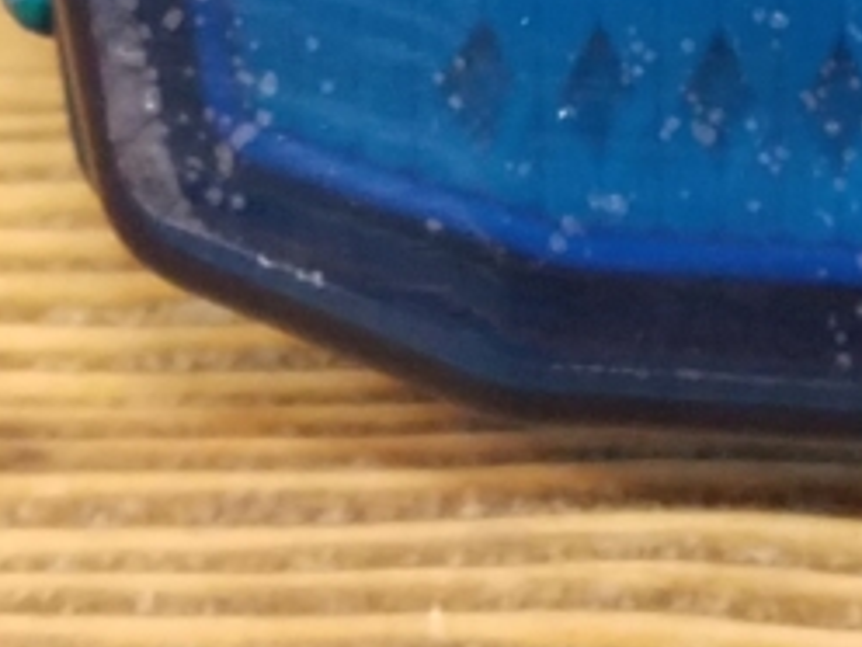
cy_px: -1160
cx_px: 991
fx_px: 3910
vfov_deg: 8.3
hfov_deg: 12.3
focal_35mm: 157
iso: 200
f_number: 1.7
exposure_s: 1/15
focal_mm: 4.2
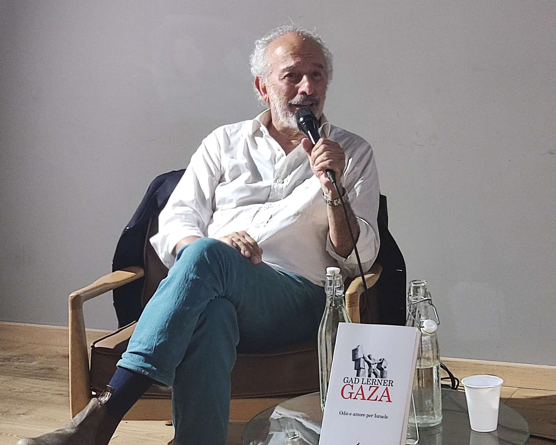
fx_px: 1168
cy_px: 223
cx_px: 293
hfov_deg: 26.8
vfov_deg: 21.6
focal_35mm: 71
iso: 440
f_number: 1.79
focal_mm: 4.71
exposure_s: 1/50
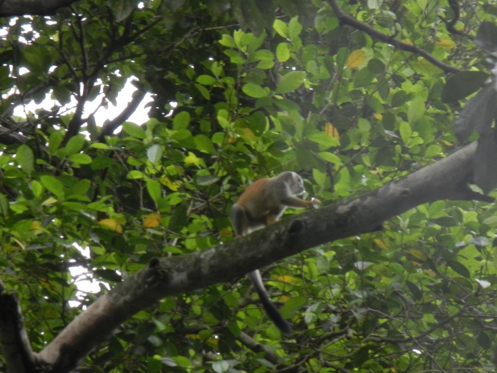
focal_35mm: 417
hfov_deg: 4.8
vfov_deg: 3.6
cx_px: 245
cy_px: 215
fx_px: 5988
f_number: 5.6
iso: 400
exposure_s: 1/46.7
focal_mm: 54
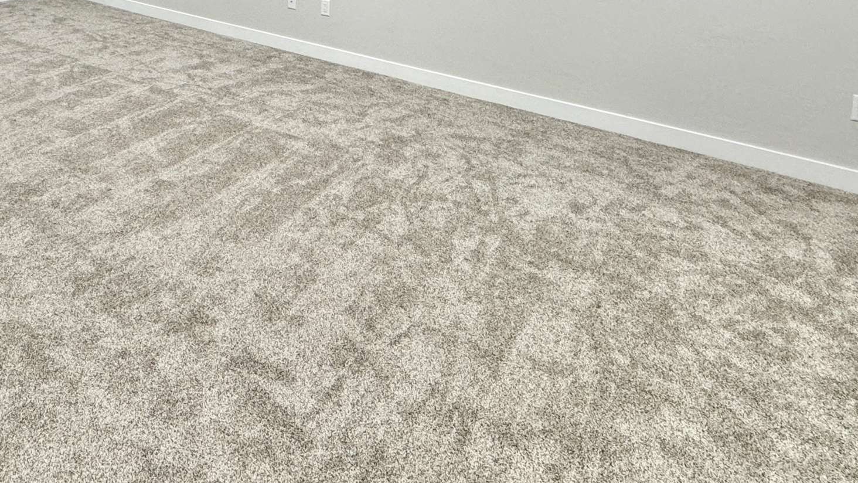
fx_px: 728
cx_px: 206
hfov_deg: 57.6
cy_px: -61
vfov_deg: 32.0
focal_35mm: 32
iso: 160
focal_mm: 2.22
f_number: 2.2
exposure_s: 1/60
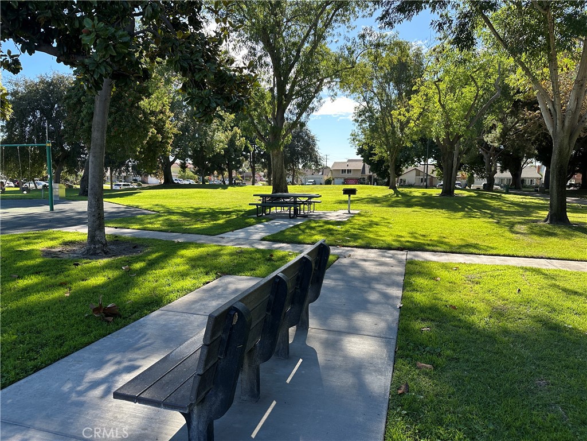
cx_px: 294
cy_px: 220
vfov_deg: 56.8
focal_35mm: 24
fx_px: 407
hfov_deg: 71.6
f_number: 1.78
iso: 80
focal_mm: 6.86
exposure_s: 1/1131
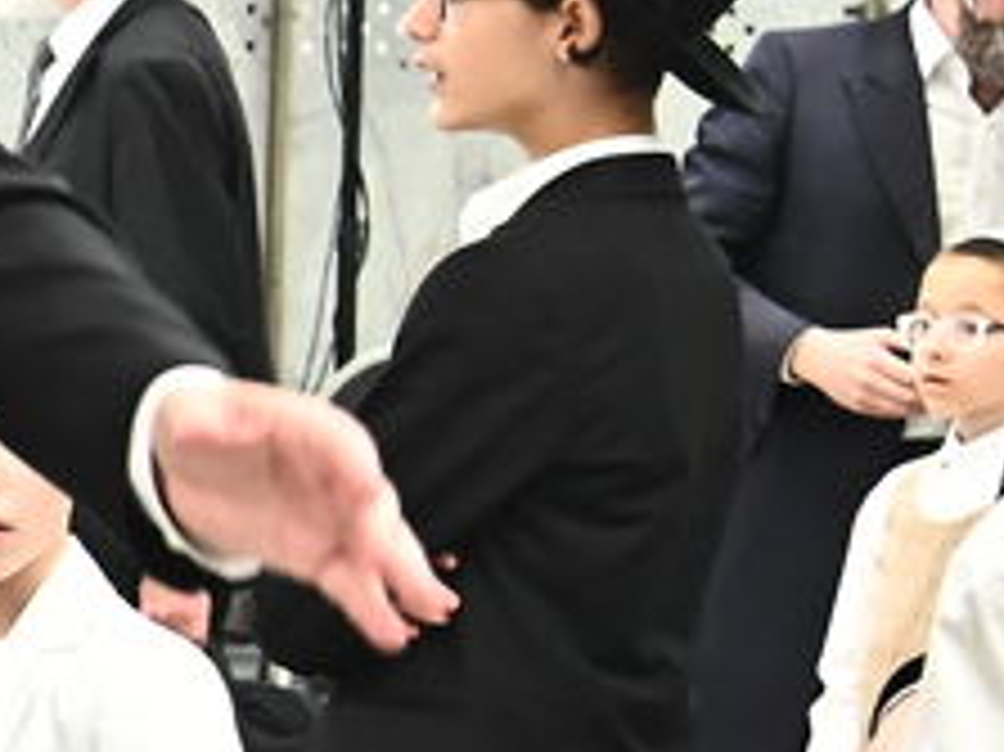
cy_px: 441
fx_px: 8407
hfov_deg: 6.3
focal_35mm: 290
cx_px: -2067
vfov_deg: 5.1
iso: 3200
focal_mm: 48
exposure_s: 1/200
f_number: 6.3
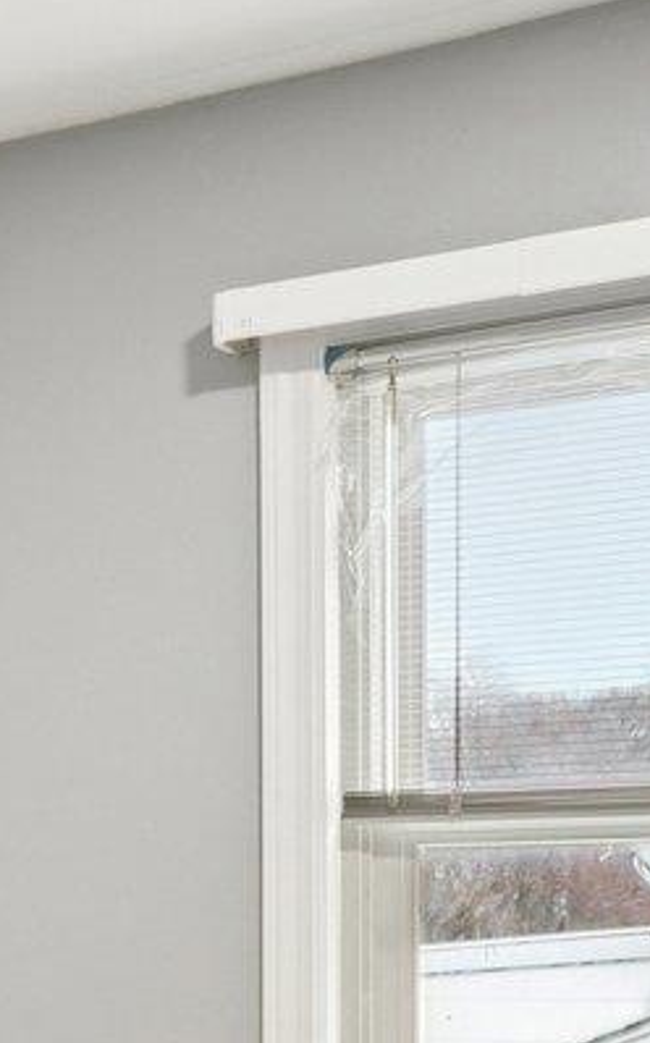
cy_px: 932
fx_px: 2461
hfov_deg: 10.6
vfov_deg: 23.3
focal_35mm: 87
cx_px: -1290
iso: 400
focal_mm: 16.5
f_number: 9
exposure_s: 1/10
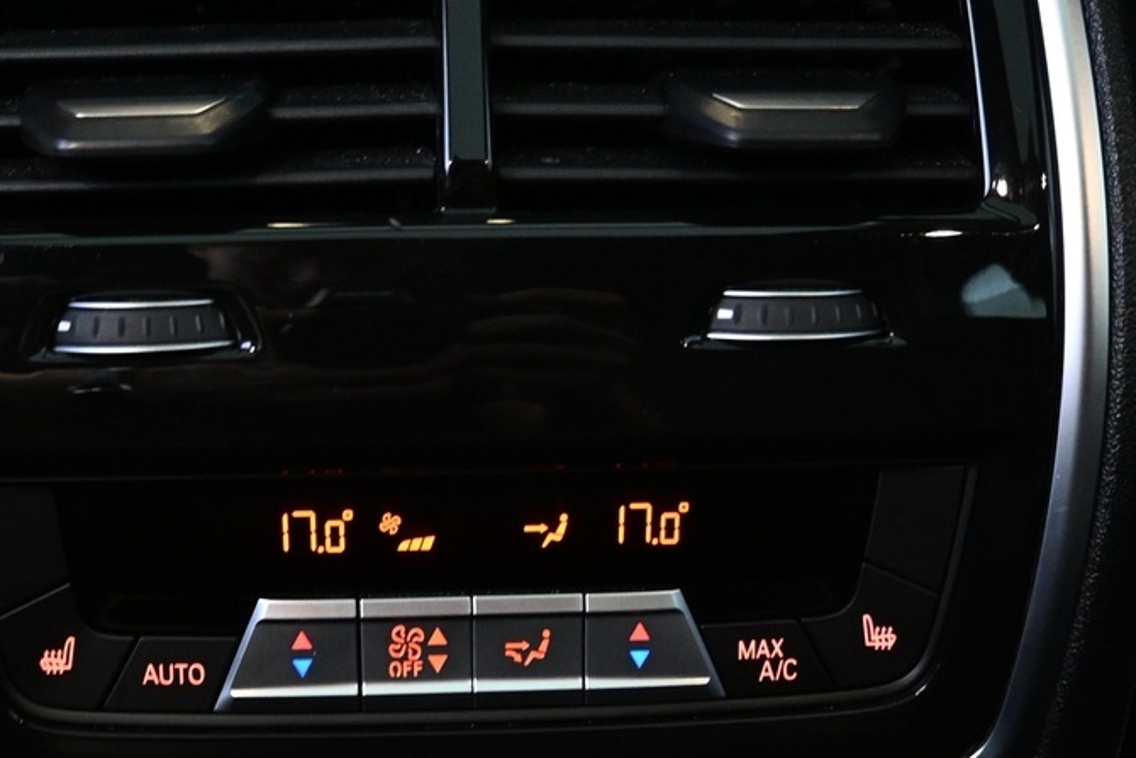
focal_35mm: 58
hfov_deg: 34.3
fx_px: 1830
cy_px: 565
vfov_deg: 23.2
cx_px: 439
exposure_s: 1/13
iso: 1600
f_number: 3.5
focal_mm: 16
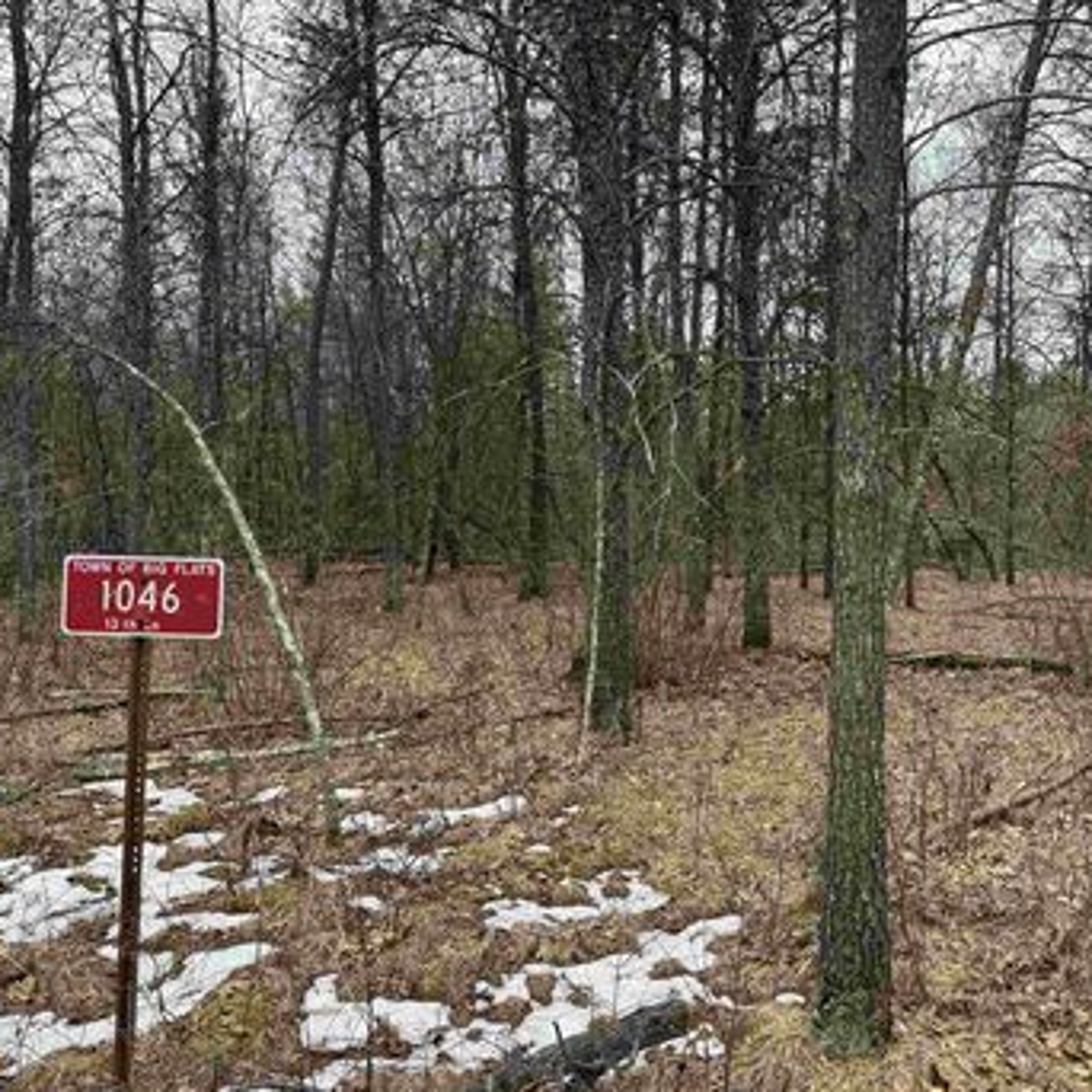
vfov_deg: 52.5
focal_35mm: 31
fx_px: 1106
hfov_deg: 52.2
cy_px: 548
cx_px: 651
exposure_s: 1/299
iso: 80
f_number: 1.78
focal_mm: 6.76
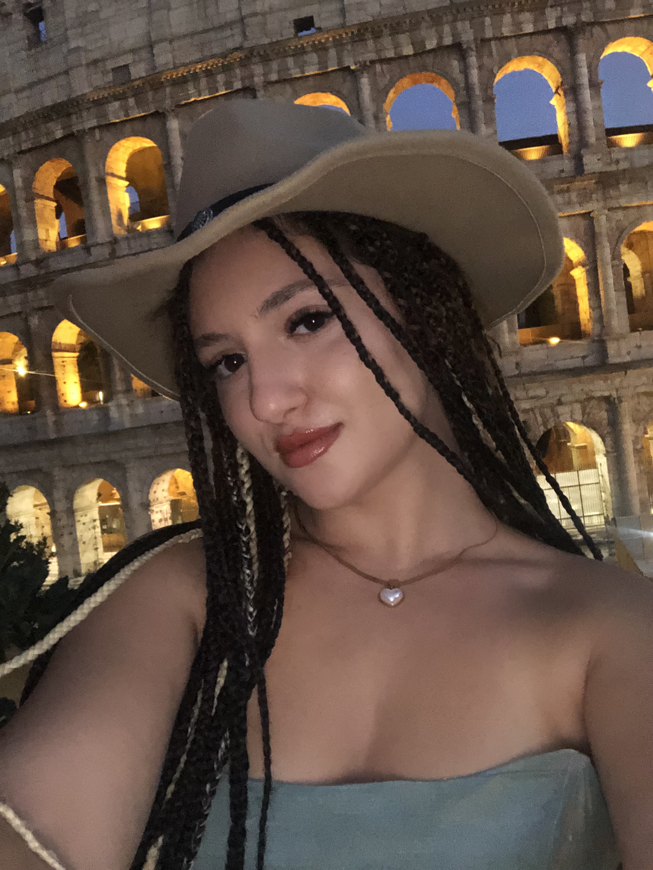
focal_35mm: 32
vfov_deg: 56.8
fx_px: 804
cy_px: 435
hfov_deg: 44.2
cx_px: 326
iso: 800
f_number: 2.2
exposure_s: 1/17
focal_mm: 2.87
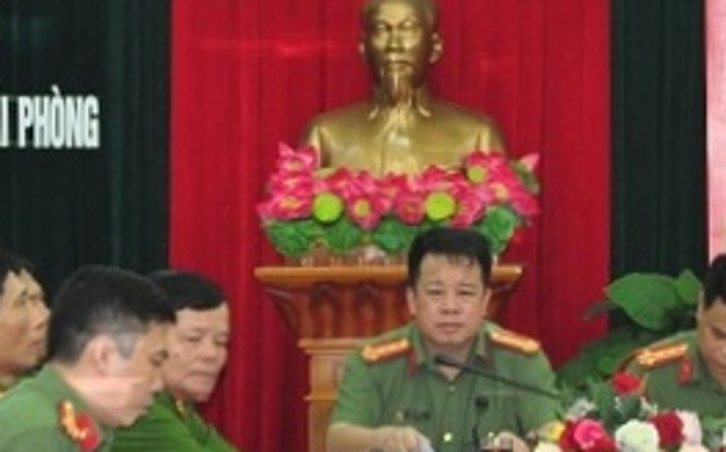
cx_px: 622
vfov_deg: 5.1
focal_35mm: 255
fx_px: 5042
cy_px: 174
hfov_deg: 8.2
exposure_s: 1/60
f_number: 4.5
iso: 800
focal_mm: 56
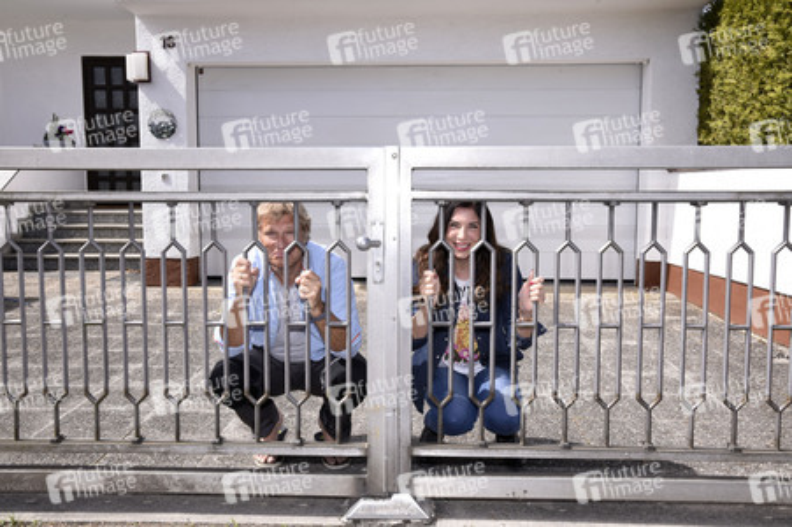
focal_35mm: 32
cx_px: 396
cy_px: 264
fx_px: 703
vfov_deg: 41.1
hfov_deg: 58.8
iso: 320
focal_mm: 32
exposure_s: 1/160
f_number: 13
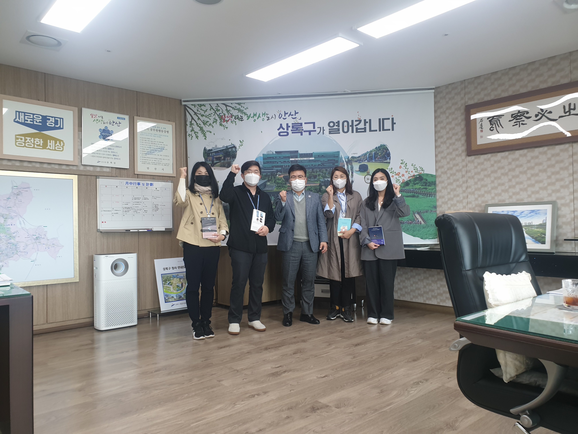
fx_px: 434
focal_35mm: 26
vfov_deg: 53.1
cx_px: 289
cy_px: 217
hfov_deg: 67.3
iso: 100
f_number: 2.4
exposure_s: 1/60
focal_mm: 4.3
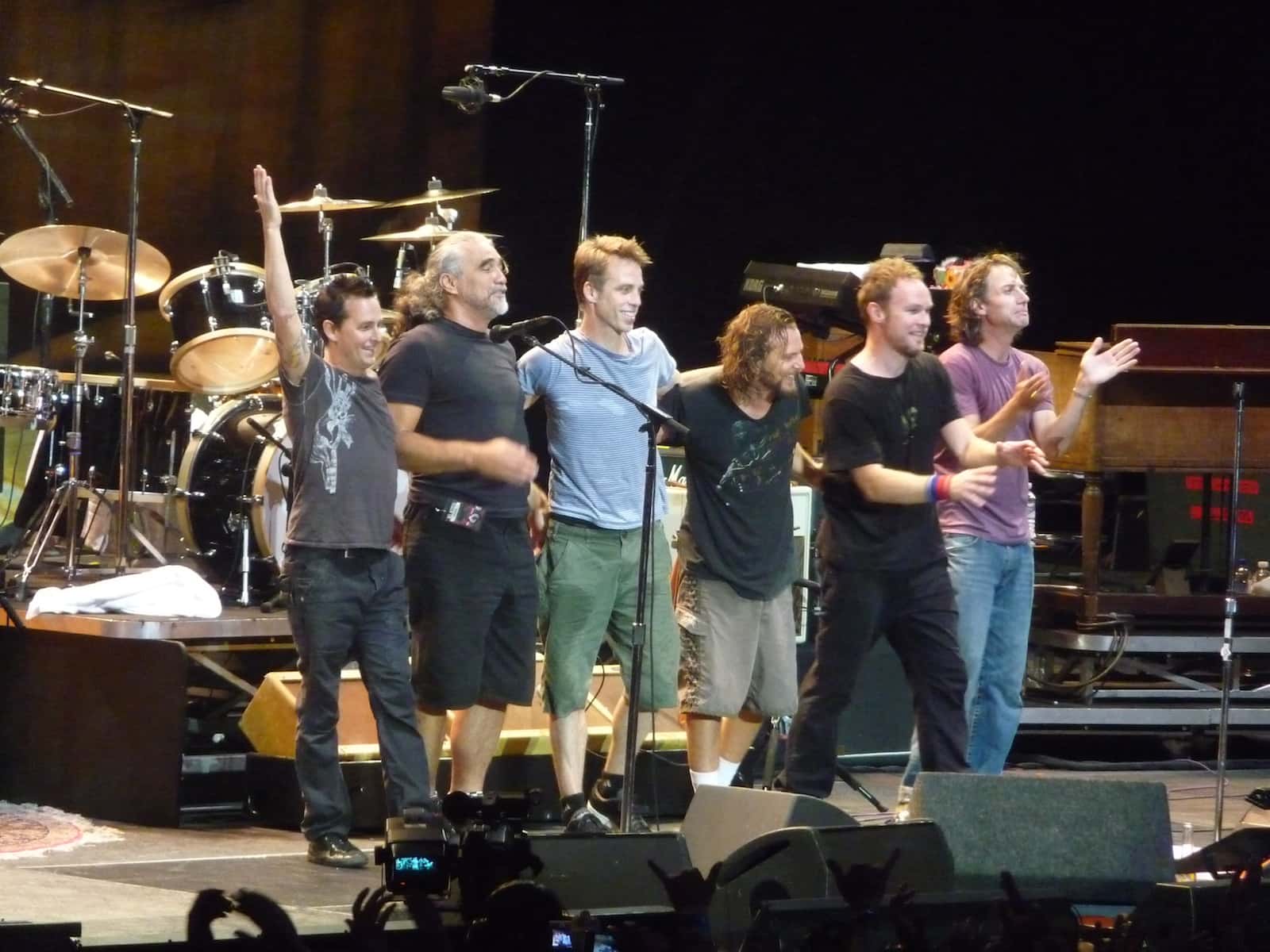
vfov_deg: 5.3
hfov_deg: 7.1
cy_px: 476
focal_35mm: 280
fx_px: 10273
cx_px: 635
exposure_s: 1/80
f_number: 4.9
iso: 800
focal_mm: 47
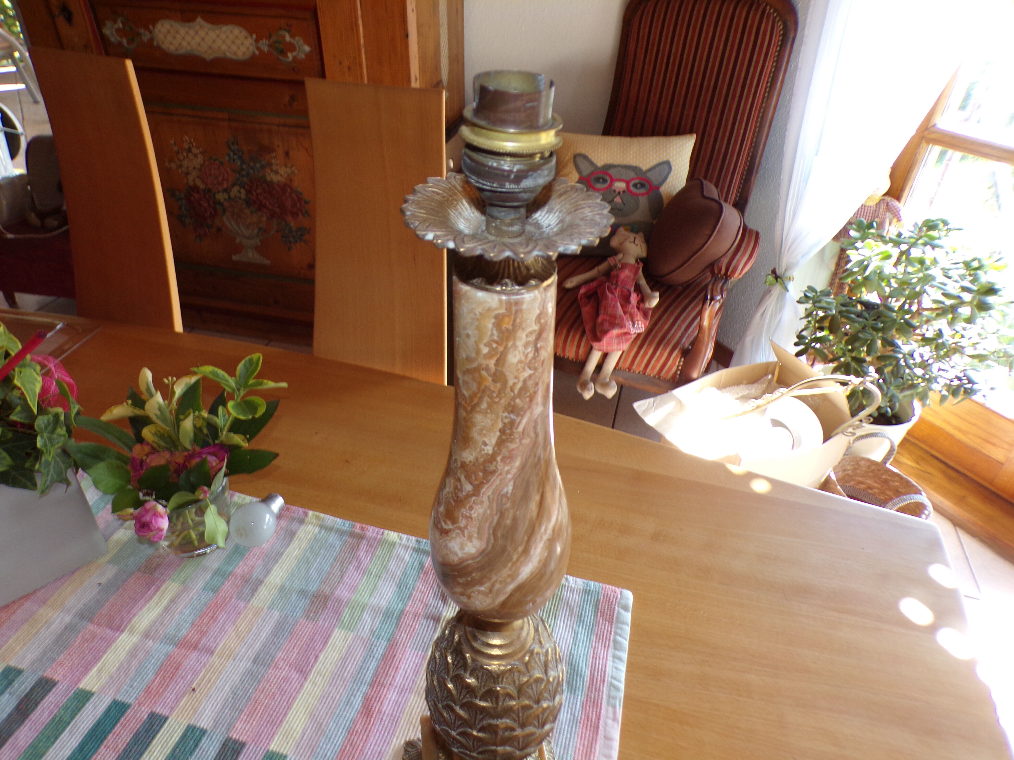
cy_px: 380
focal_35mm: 24
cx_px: 507
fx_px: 703
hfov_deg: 71.6
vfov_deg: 56.8
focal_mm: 4.3
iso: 100
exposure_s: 1/34
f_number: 3
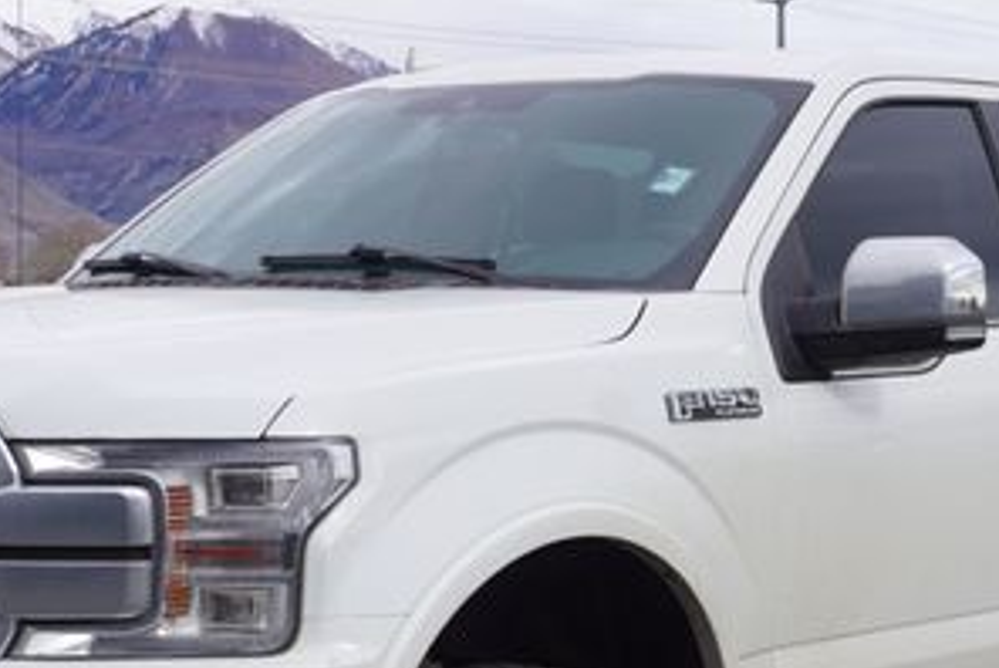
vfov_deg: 14.4
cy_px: 607
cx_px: 523
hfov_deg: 21.6
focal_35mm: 94
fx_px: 2613
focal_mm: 29
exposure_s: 1/100
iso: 100
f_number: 9
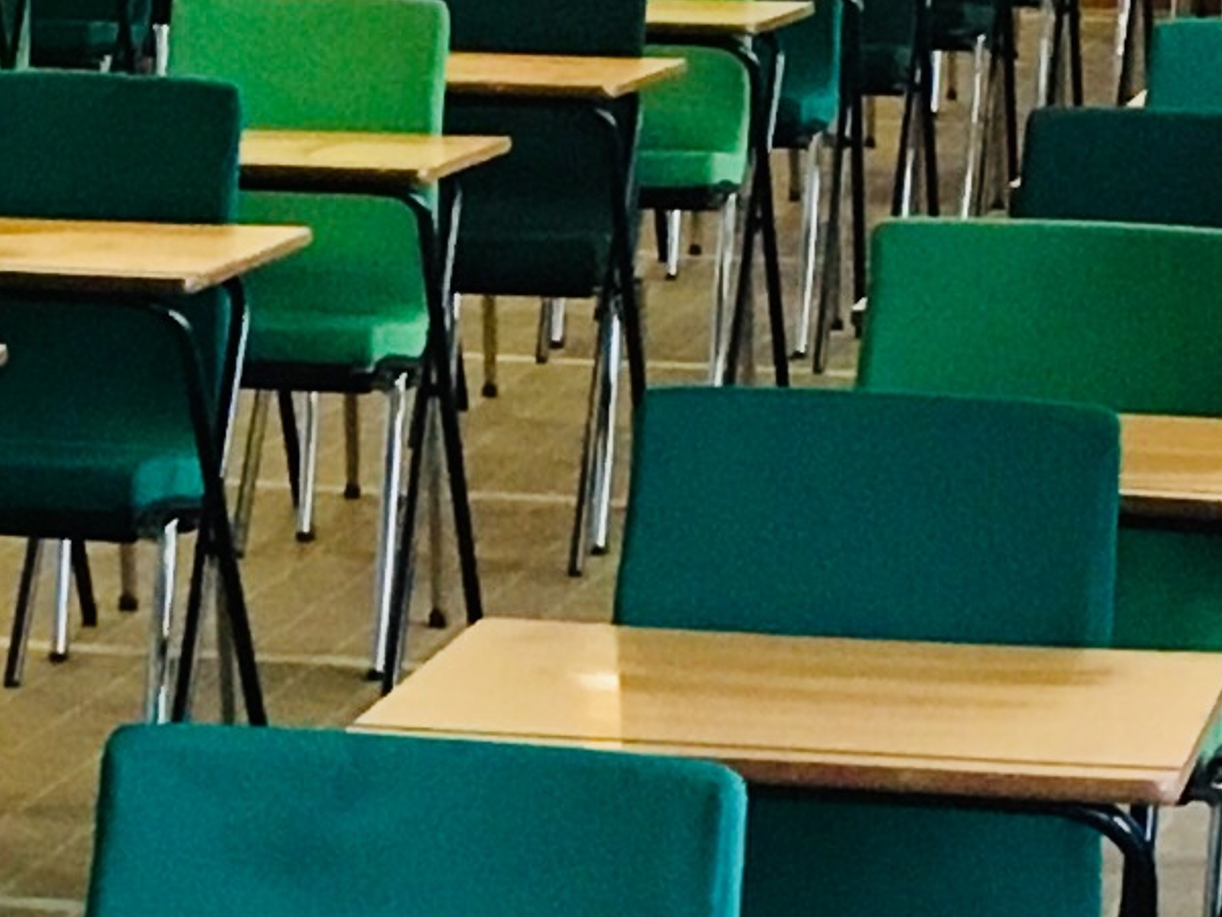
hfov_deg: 10.0
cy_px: 1011
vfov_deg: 7.6
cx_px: -283
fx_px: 6884
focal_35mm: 195
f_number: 2.2
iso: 160
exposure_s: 1/33
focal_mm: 4.15
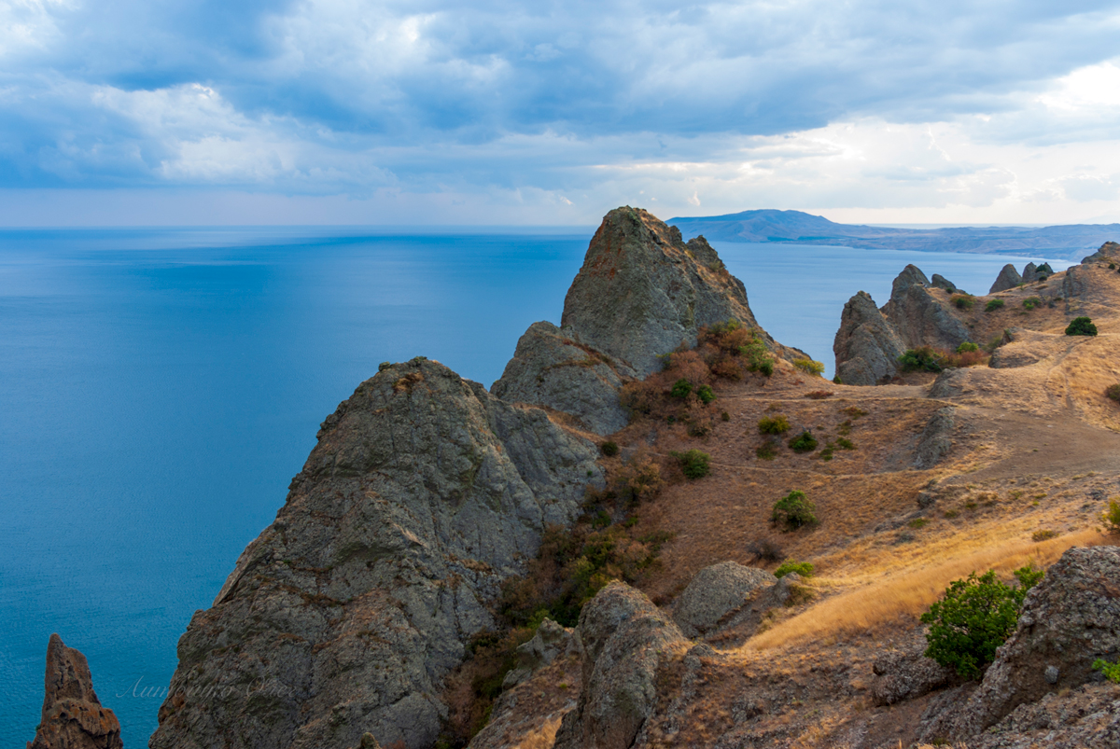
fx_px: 981
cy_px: 374
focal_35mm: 32
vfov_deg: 41.8
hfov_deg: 59.4
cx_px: 560
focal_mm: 21
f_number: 5.6
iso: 100
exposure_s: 1/125
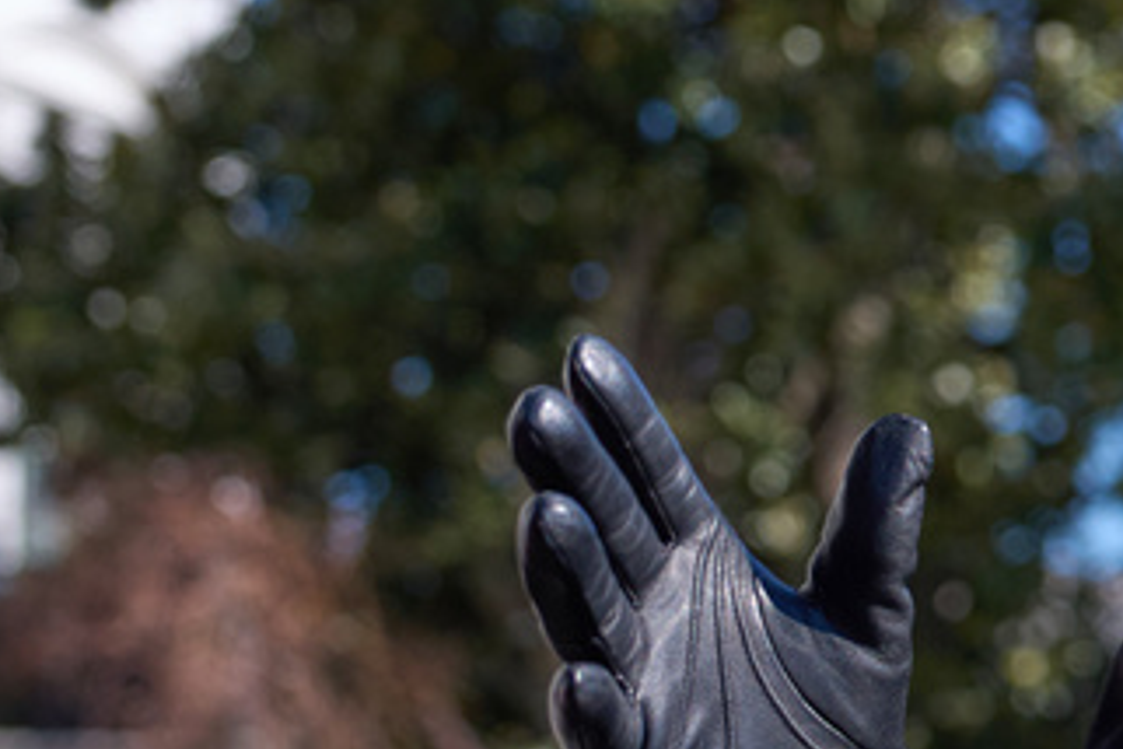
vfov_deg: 10.0
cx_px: 1749
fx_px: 4273
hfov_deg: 13.9
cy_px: 712
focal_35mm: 137
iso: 160
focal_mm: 43
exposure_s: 1/4000
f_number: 2.8
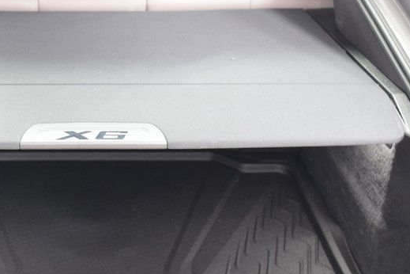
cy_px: 147
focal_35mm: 71
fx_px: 809
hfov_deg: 28.0
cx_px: 100
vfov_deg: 19.2
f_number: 2.8
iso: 1600
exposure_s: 1/13
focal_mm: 24
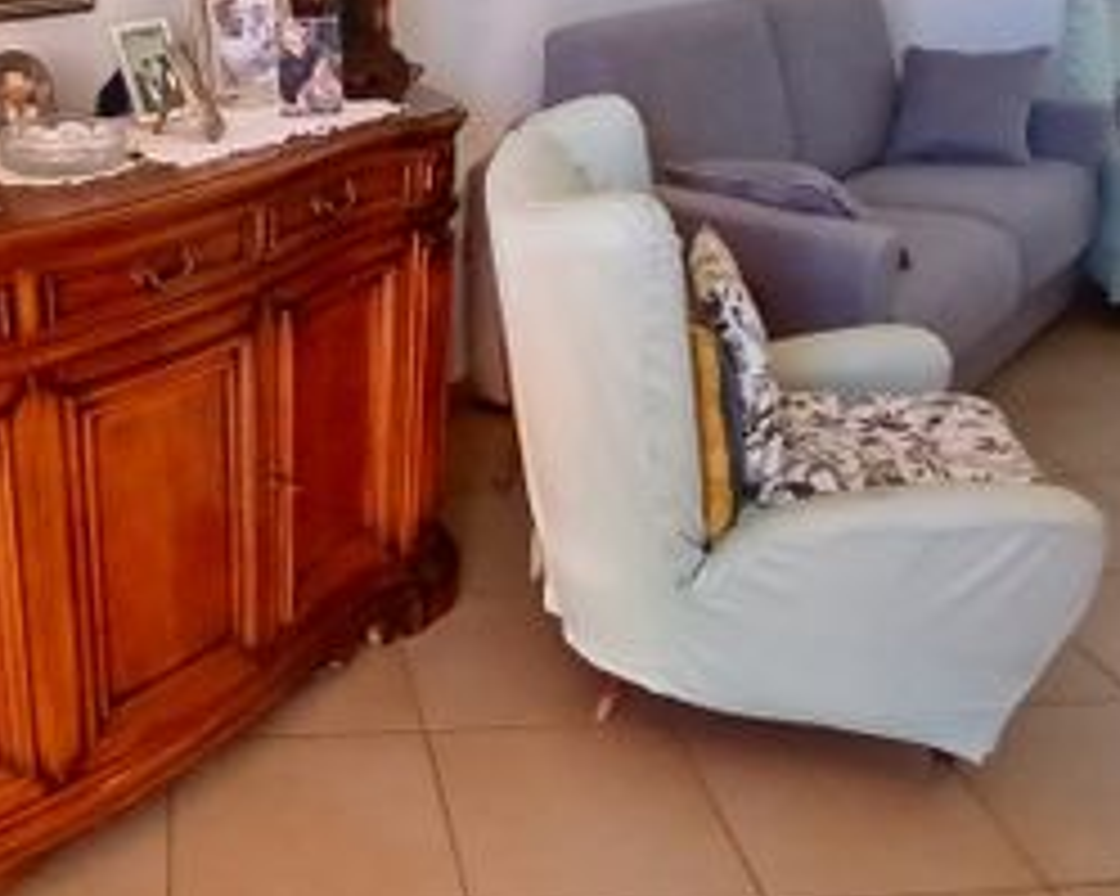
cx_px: 292
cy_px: 279
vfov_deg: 36.8
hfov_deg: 44.4
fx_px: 1325
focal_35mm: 40
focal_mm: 1.4
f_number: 2.2
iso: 160
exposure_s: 1/33
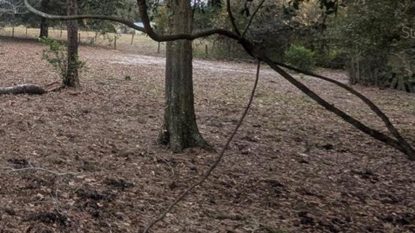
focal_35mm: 40
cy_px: 32
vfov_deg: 28.8
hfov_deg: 35.7
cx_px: -115
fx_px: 440
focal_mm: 1.95
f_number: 2.2
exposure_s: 1/264
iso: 49
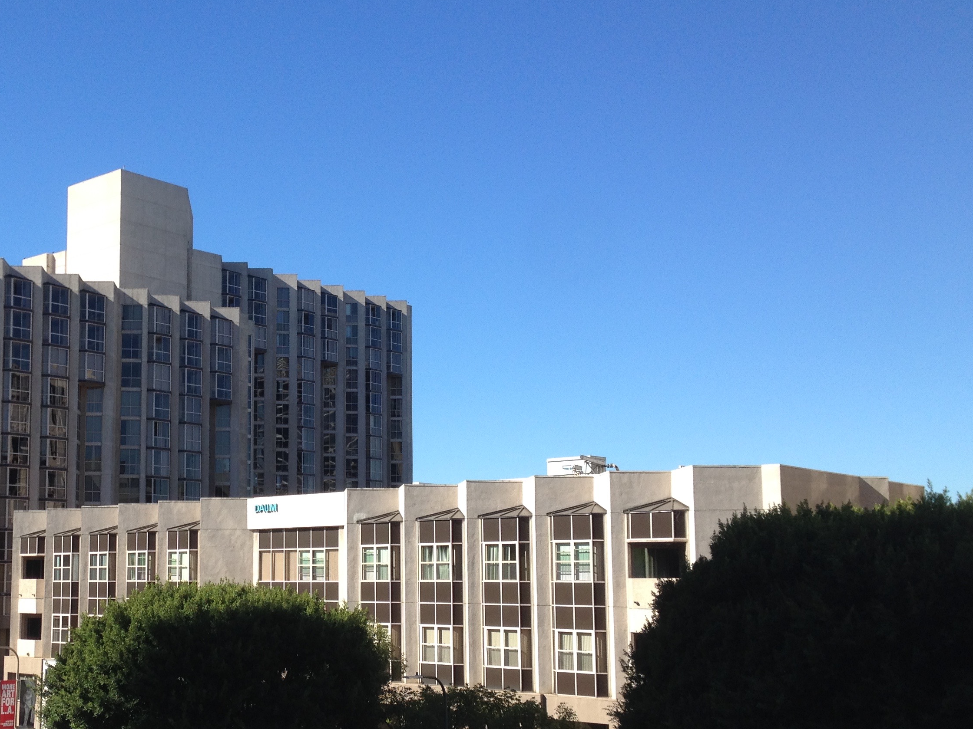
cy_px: 452
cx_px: 273
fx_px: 1434
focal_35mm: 51
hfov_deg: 36.8
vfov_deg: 28.5
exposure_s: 1/1042
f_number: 2.4
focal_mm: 4.28
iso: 50
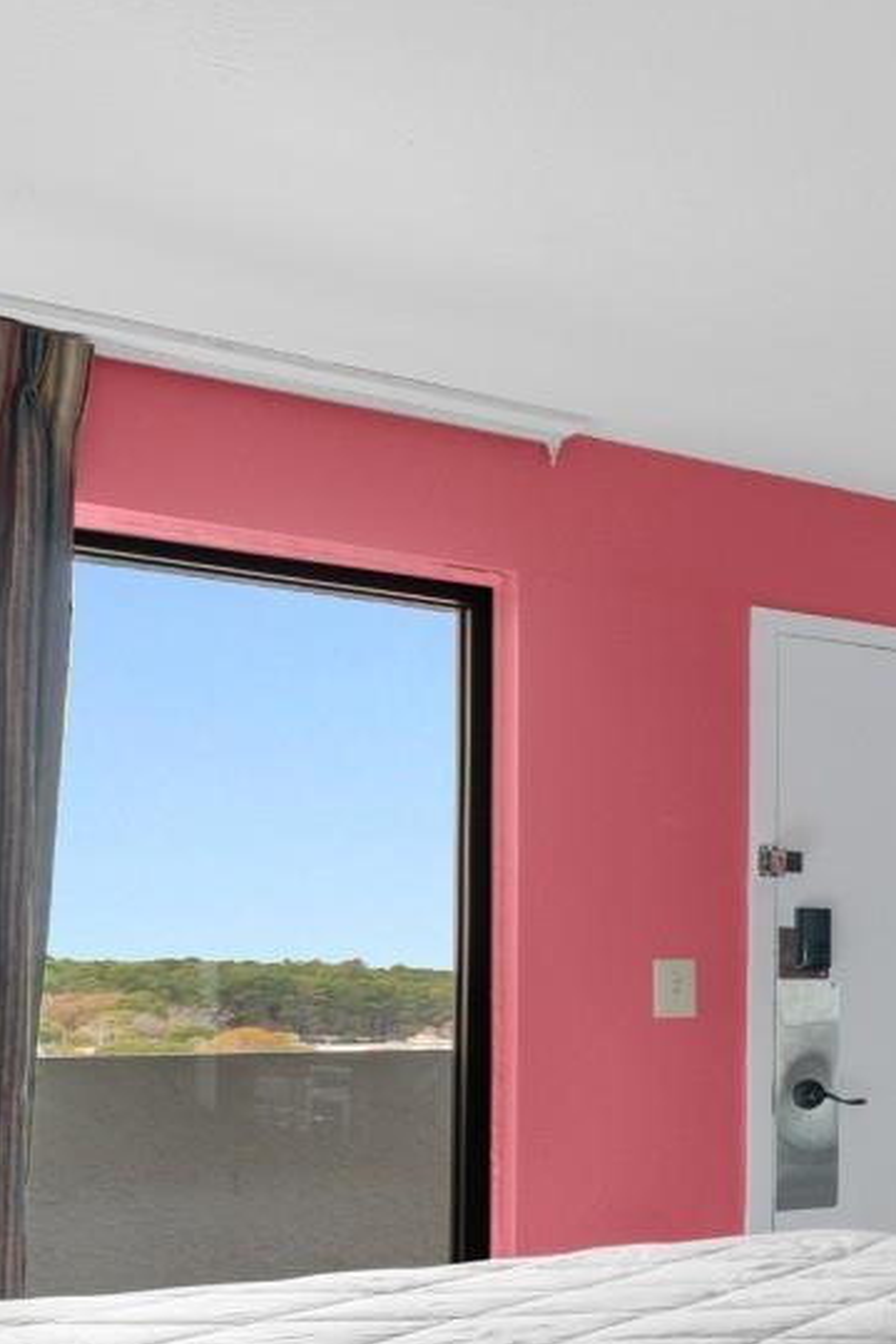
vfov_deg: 42.4
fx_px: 1680
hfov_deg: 18.6
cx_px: 1812
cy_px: 996
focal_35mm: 45
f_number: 4.5
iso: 100
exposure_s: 1/8
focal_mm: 10
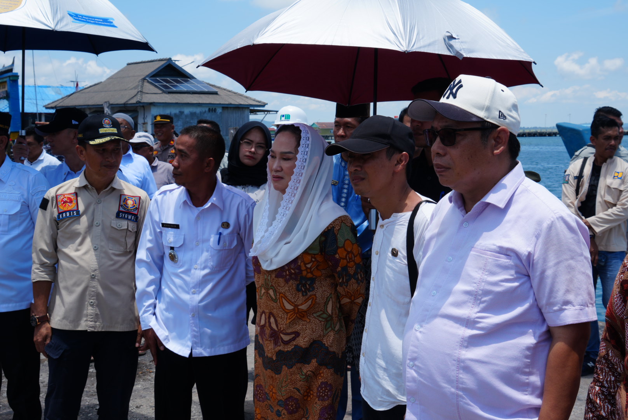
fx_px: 838
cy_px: 210
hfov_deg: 41.1
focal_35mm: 48
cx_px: 314
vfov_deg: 28.1
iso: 100
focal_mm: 32
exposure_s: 1/160
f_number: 10
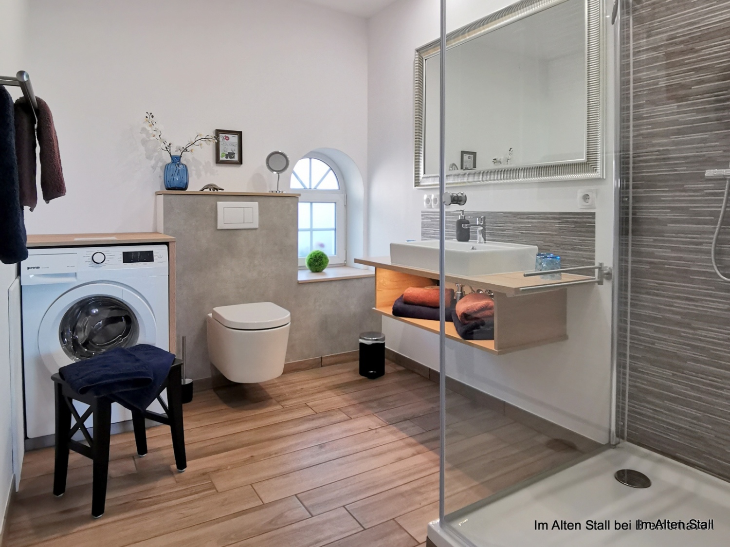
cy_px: 274
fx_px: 358
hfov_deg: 91.0
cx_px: 365
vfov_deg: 74.7
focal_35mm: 17
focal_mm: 2.26
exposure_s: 1/50
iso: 160
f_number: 2.2
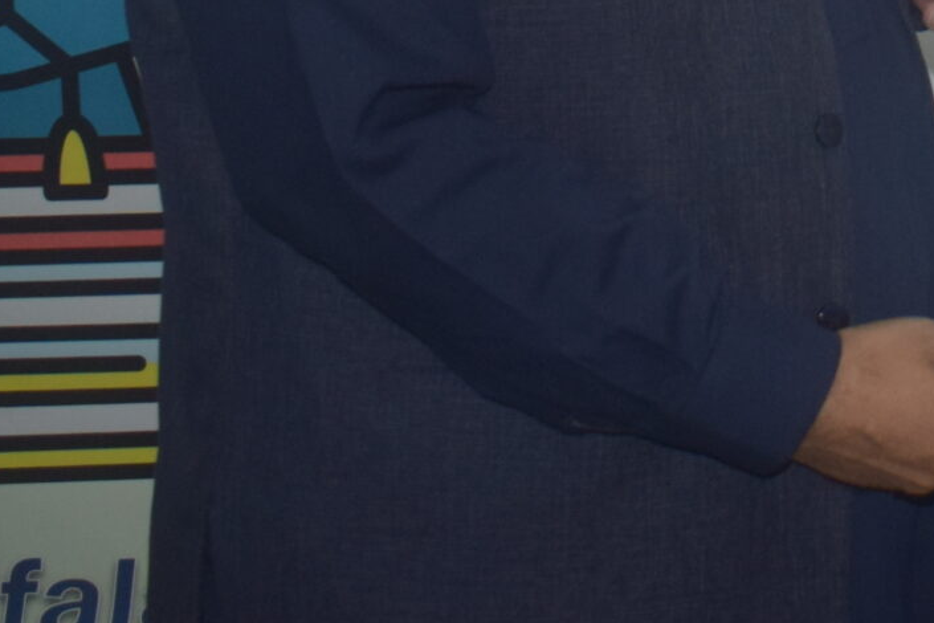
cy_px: -408
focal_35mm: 109
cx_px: 1110
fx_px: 2828
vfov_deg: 11.8
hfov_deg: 17.9
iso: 800
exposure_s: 1/80
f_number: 3.5
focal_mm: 20
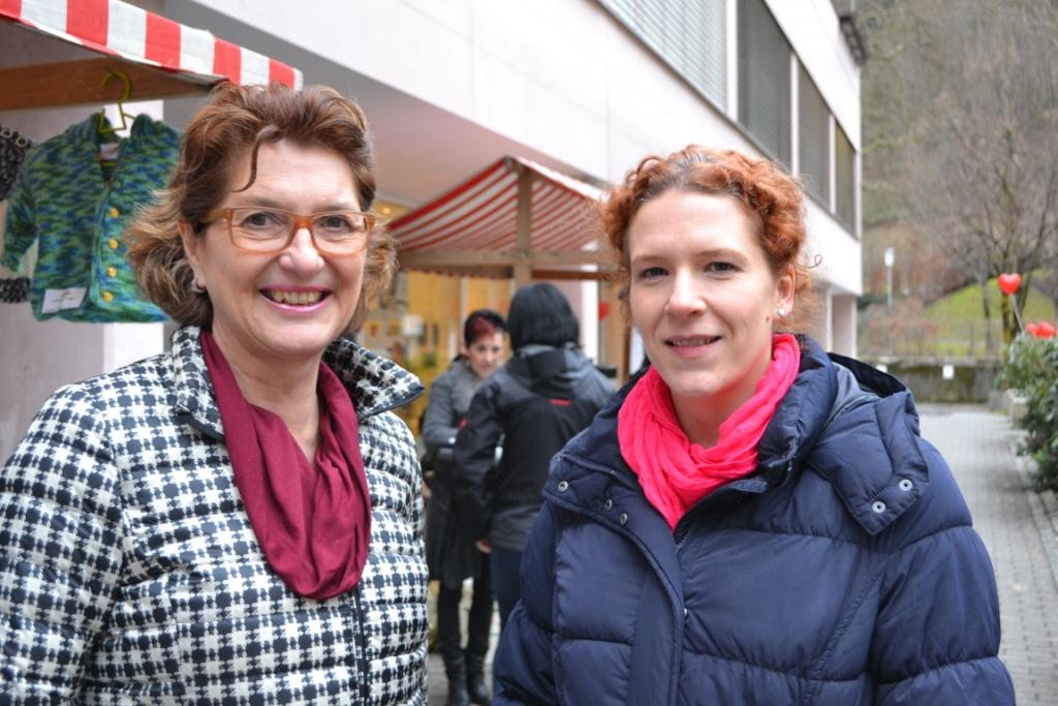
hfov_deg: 46.4
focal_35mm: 42
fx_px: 1234
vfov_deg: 31.9
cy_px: 353
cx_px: 529
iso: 400
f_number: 4.5
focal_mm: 28
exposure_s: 1/20
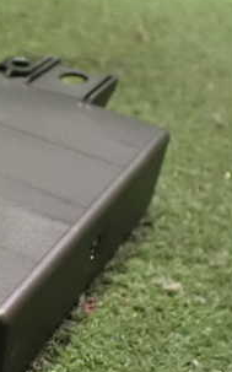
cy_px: 220
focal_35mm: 63
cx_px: -52
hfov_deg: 19.3
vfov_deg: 32.4
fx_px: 638
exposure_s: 1/30
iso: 1600
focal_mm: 5.4
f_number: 2.3
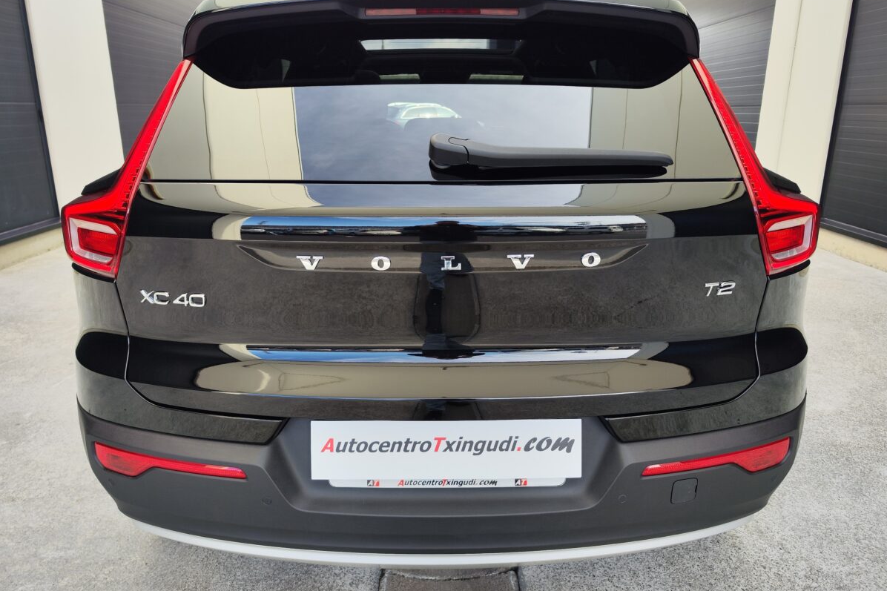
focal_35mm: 24
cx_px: 444
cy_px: 275
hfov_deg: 73.8
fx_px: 591
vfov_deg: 53.1
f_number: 1.69
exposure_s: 1/193
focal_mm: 7.01
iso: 50
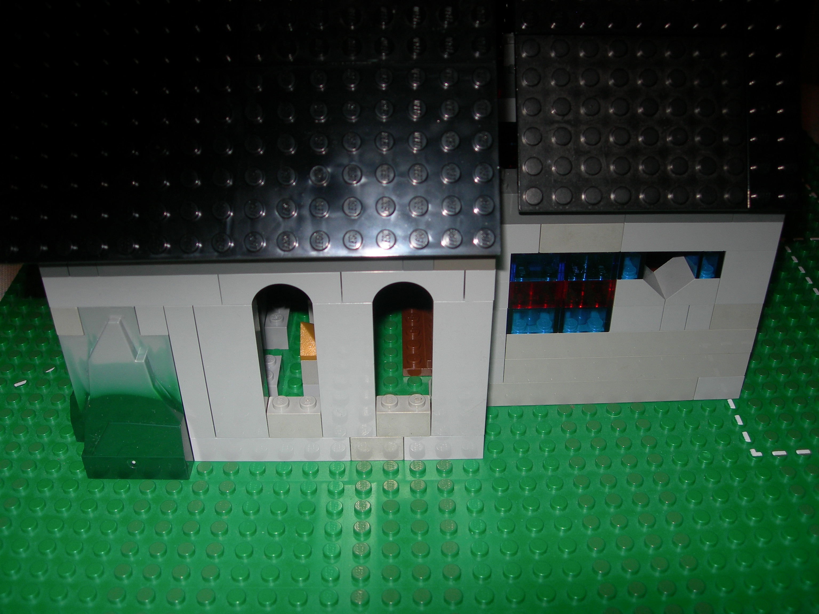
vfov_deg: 37.7
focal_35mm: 38
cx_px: 410
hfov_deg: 49.0
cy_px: 307
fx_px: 899
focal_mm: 7.8
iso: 50
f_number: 2.8
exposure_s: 1/60.1
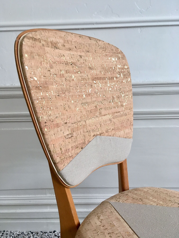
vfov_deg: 61.7
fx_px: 200
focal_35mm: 29
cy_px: 119
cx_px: 90
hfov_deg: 48.2
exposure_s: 1/33
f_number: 2.2
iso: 125
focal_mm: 4.15
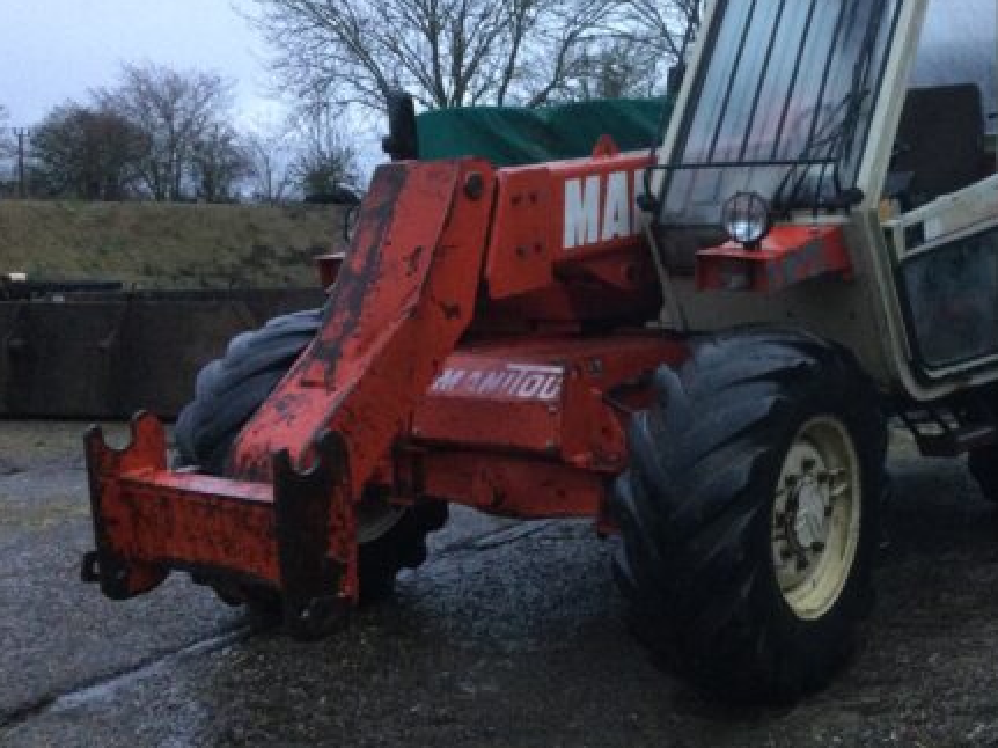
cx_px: 695
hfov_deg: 40.5
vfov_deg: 31.5
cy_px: 320
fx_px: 1326
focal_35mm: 46
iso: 200
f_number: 2.4
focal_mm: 3.3
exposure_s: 1/33
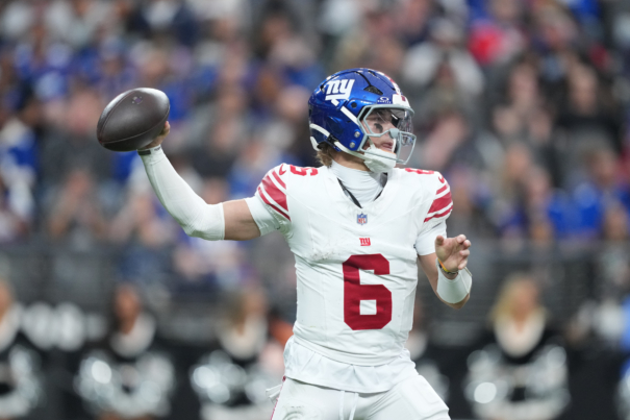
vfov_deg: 2.6
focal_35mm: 521
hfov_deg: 4.0
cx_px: 339
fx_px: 9114
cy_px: 223
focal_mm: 400
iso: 4000
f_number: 2.8
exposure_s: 1/2500
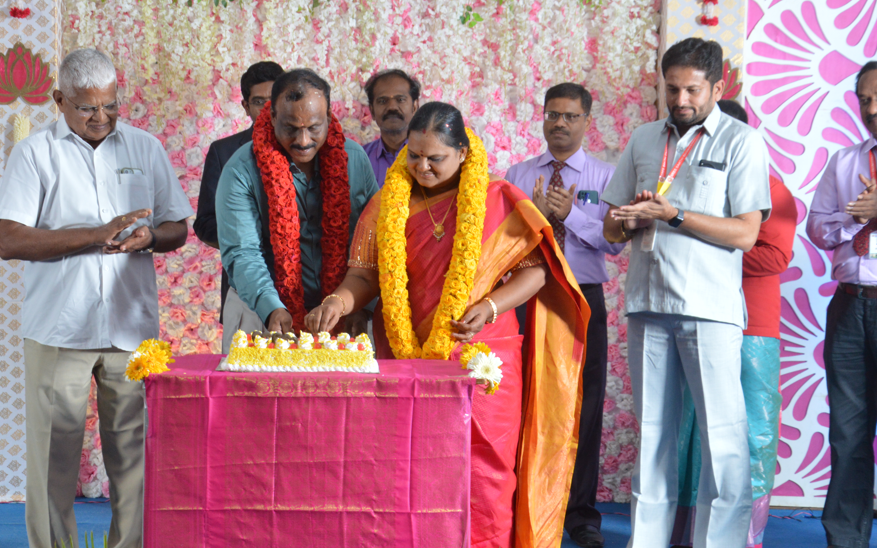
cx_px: 353
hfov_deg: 21.6
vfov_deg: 13.6
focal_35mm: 96
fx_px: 2294
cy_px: 250
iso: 800
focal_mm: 50
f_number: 10
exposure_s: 1/125
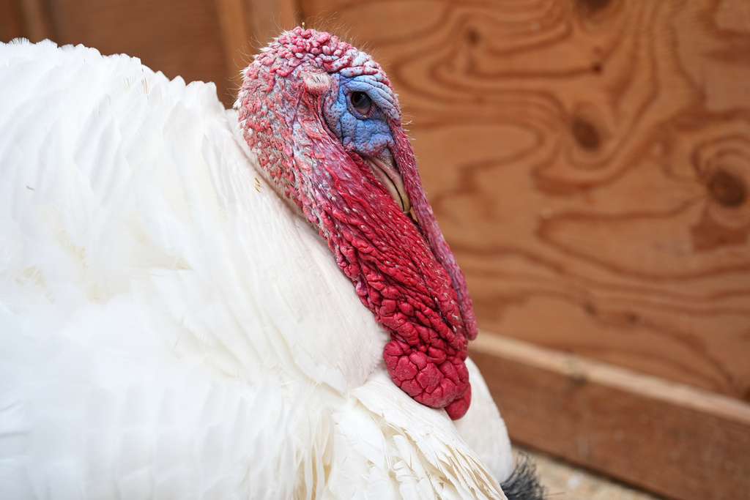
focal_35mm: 50
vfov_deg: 27.0
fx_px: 1042
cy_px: 250
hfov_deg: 39.6
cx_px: 375
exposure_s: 1/125
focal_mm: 50
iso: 400
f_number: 3.5
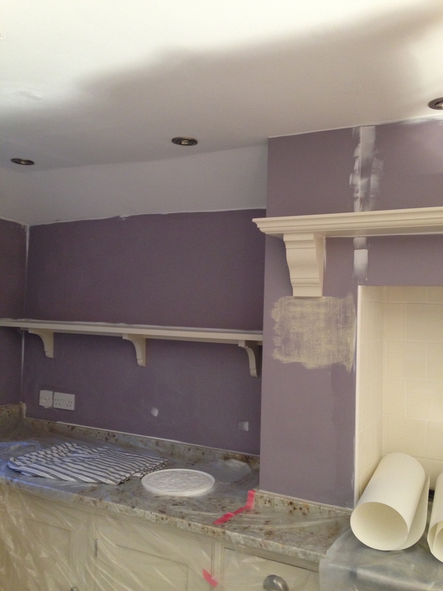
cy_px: 296
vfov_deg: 55.4
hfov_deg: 42.9
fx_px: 563
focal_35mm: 33
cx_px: 222
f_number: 2.4
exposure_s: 1/20
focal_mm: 4.12
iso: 160
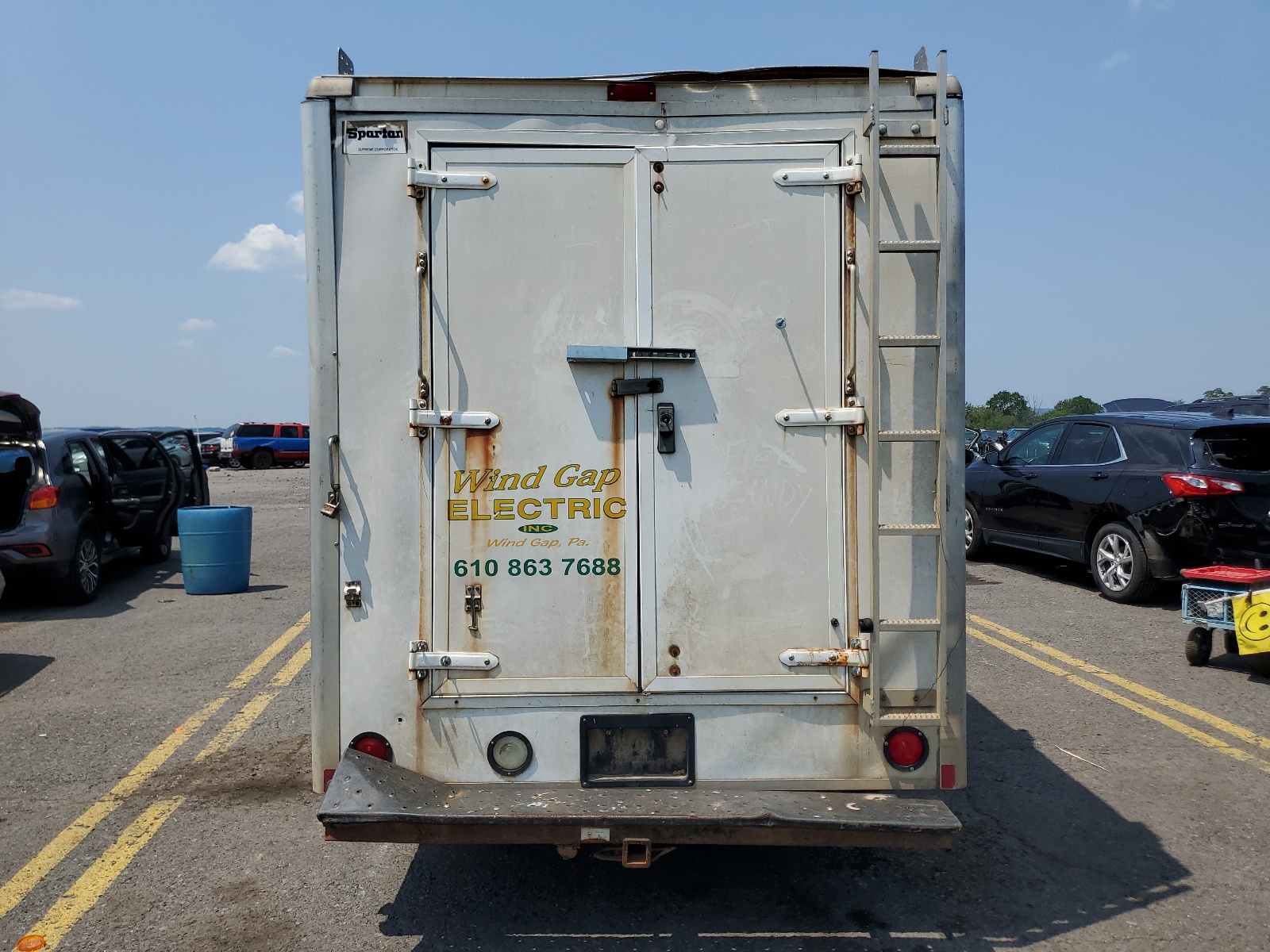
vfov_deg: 53.1
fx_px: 954
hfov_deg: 67.3
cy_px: 476
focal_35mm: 26
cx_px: 635
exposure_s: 1/5000
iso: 50
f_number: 1.5
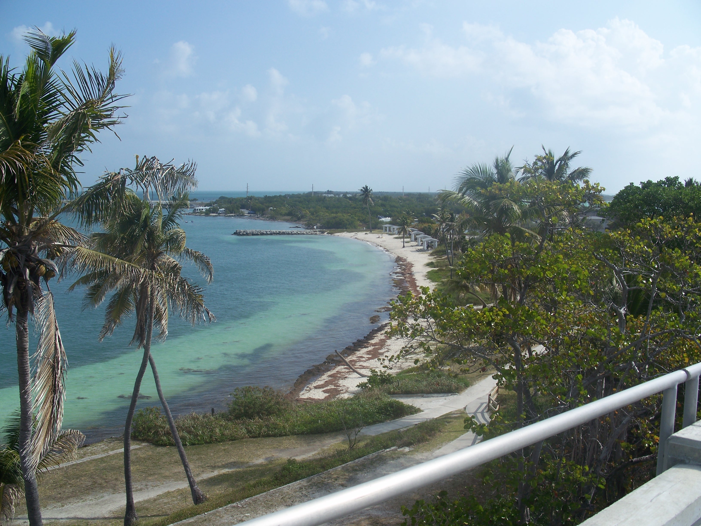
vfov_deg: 38.7
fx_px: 749
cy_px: 263
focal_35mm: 37
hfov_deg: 50.1
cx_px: 350
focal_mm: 7.8
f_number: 4
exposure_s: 1/800
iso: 64
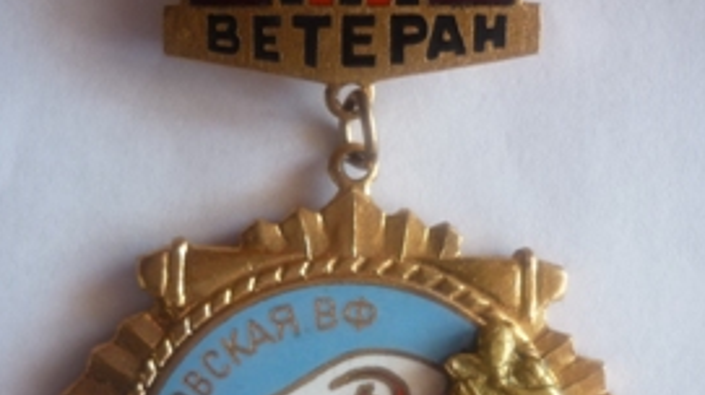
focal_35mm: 51
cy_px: 312
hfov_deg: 40.6
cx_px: 341
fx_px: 953
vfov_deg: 23.1
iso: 80
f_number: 2.8
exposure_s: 1/40
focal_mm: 5.5
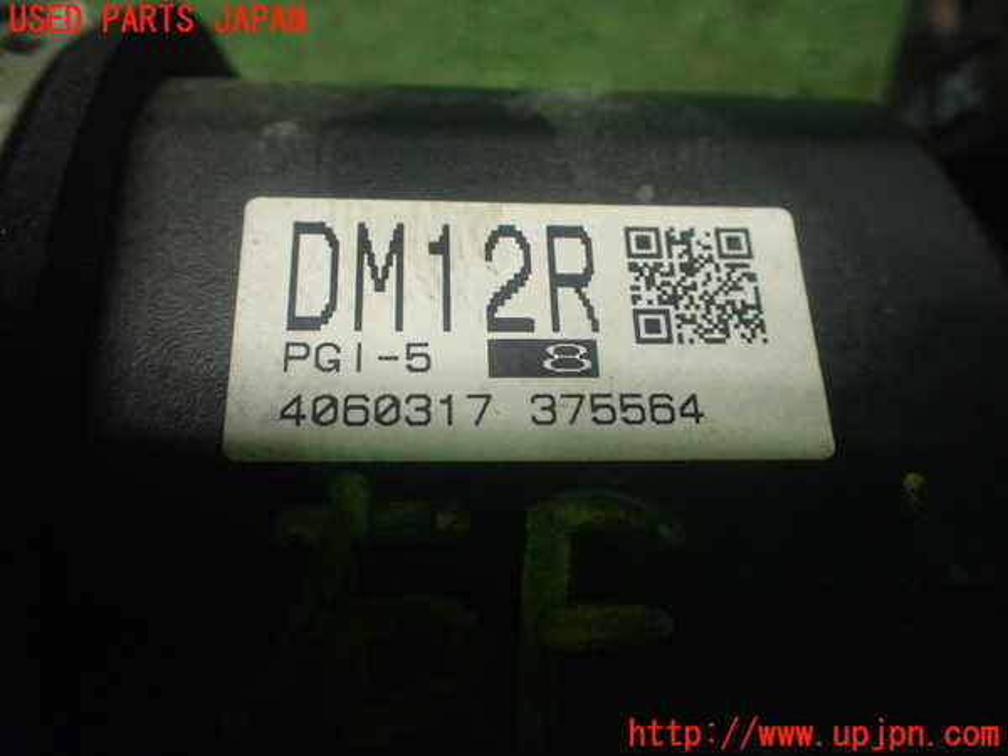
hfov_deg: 60.0
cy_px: 378
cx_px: 504
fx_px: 874
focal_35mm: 30
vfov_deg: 46.8
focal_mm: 5.4
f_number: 2.3
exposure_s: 1/125
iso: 500
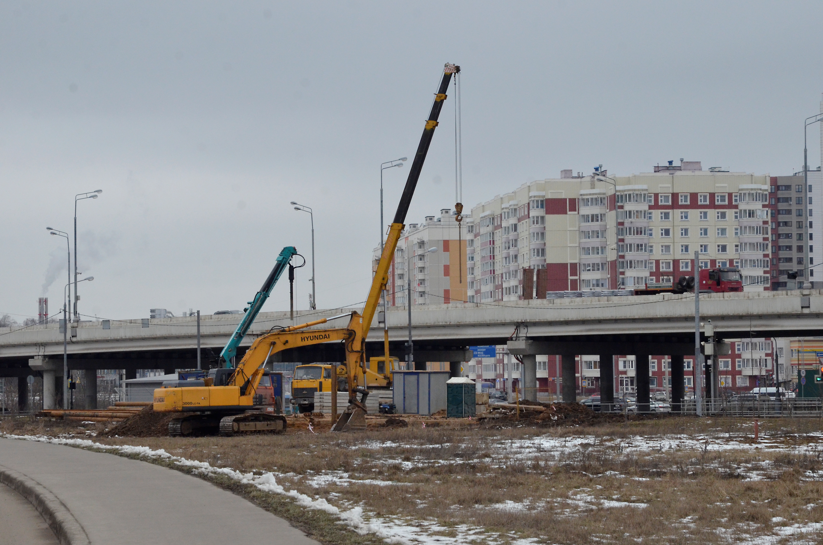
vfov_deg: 13.4
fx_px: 2327
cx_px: 412
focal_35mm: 102
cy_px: 272
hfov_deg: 20.1
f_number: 13
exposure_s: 1/640
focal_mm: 68
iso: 1600
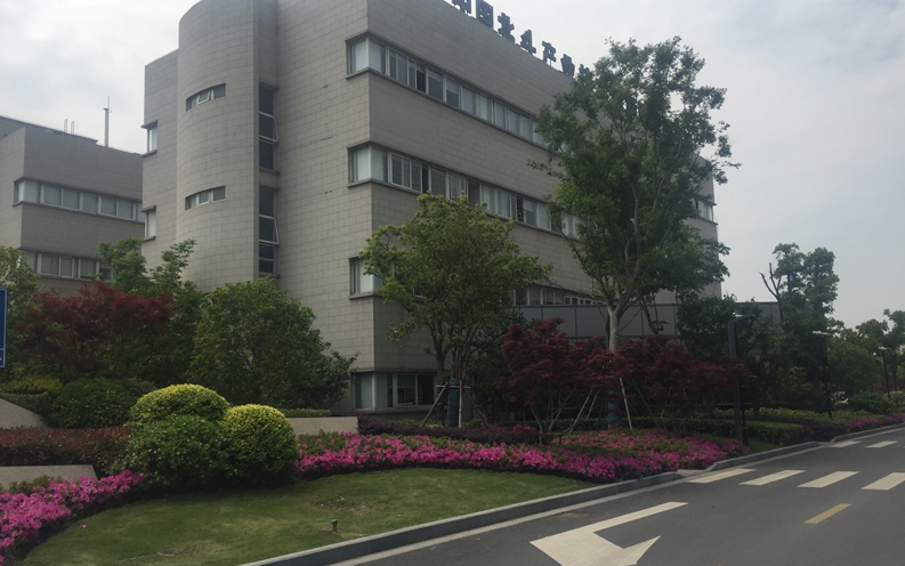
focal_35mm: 31
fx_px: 765
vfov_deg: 40.6
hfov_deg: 61.2
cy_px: 296
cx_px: 455
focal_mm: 4.15
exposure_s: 1/2475
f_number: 2.2
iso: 32
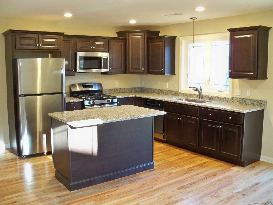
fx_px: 276
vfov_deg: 40.7
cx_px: 136
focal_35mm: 35
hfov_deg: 52.6
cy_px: 102
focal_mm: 6.2
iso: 400
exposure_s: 1/25
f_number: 3.5
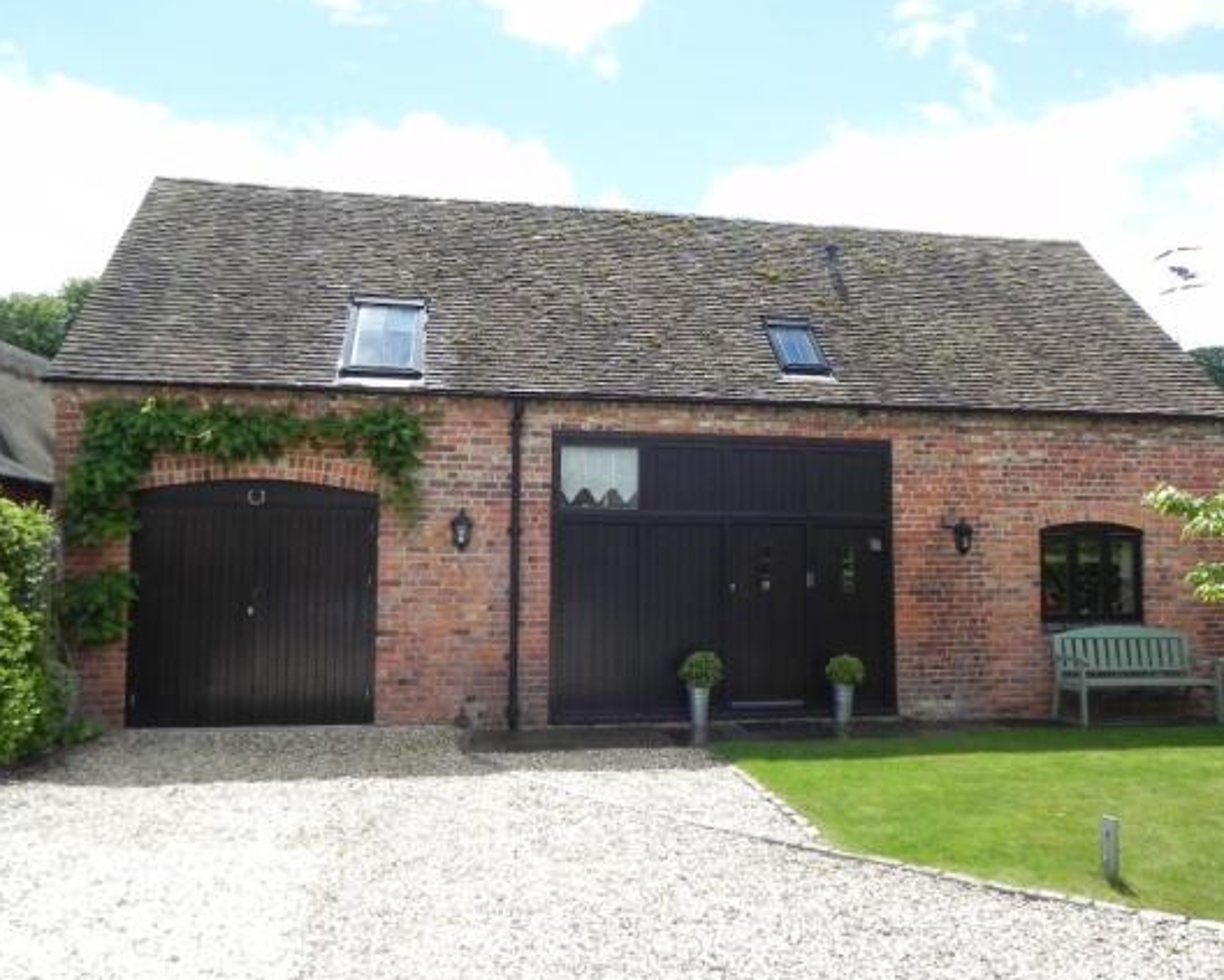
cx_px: 666
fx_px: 1015
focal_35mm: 28
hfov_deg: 62.1
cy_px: 497
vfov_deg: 51.6
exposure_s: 1/363
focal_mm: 4.6
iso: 160
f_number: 6.3
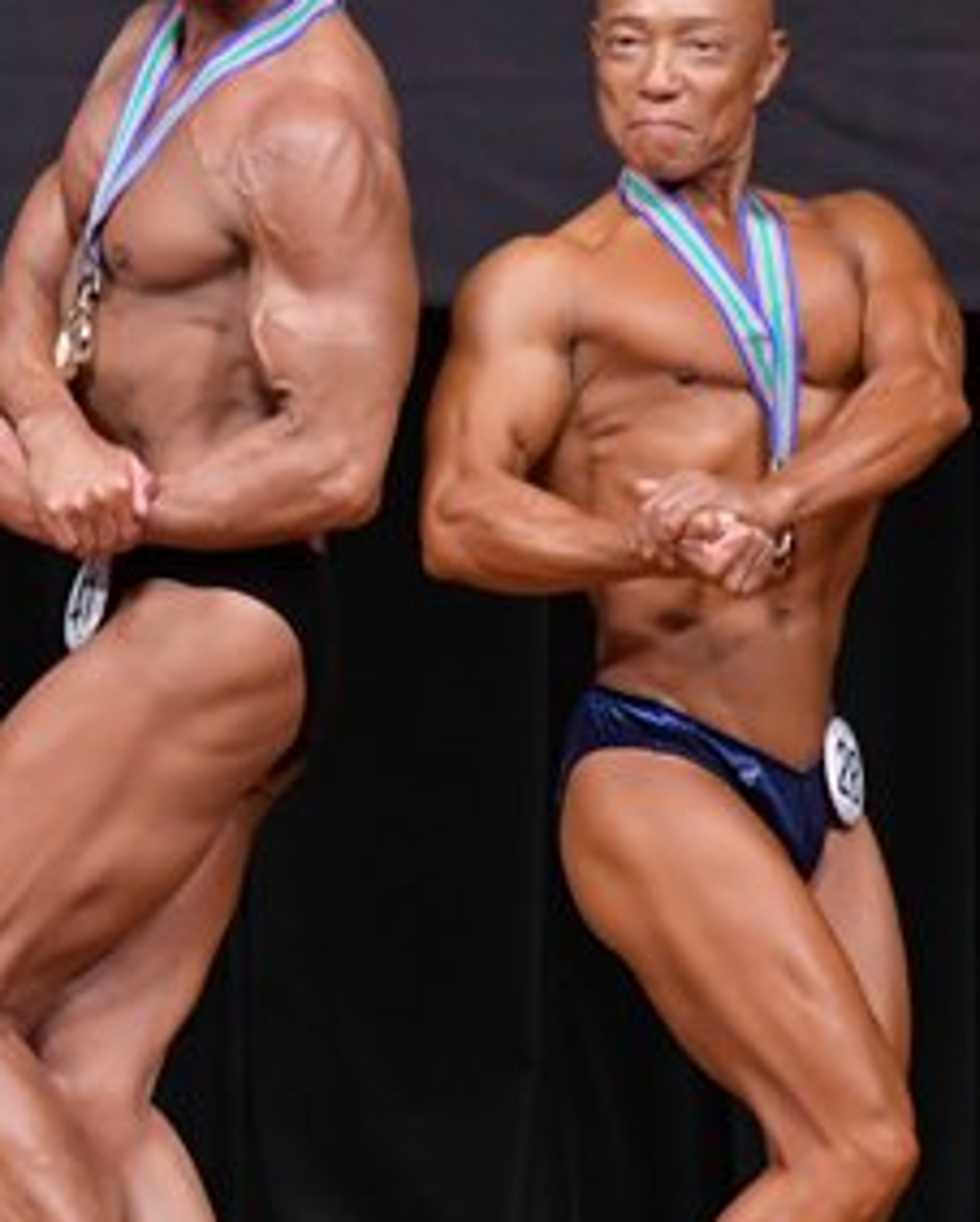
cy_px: 617
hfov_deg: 2.1
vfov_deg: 2.6
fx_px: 26460
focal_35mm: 731
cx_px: 149
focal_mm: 190
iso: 4000
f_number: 5.6
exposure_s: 1/400
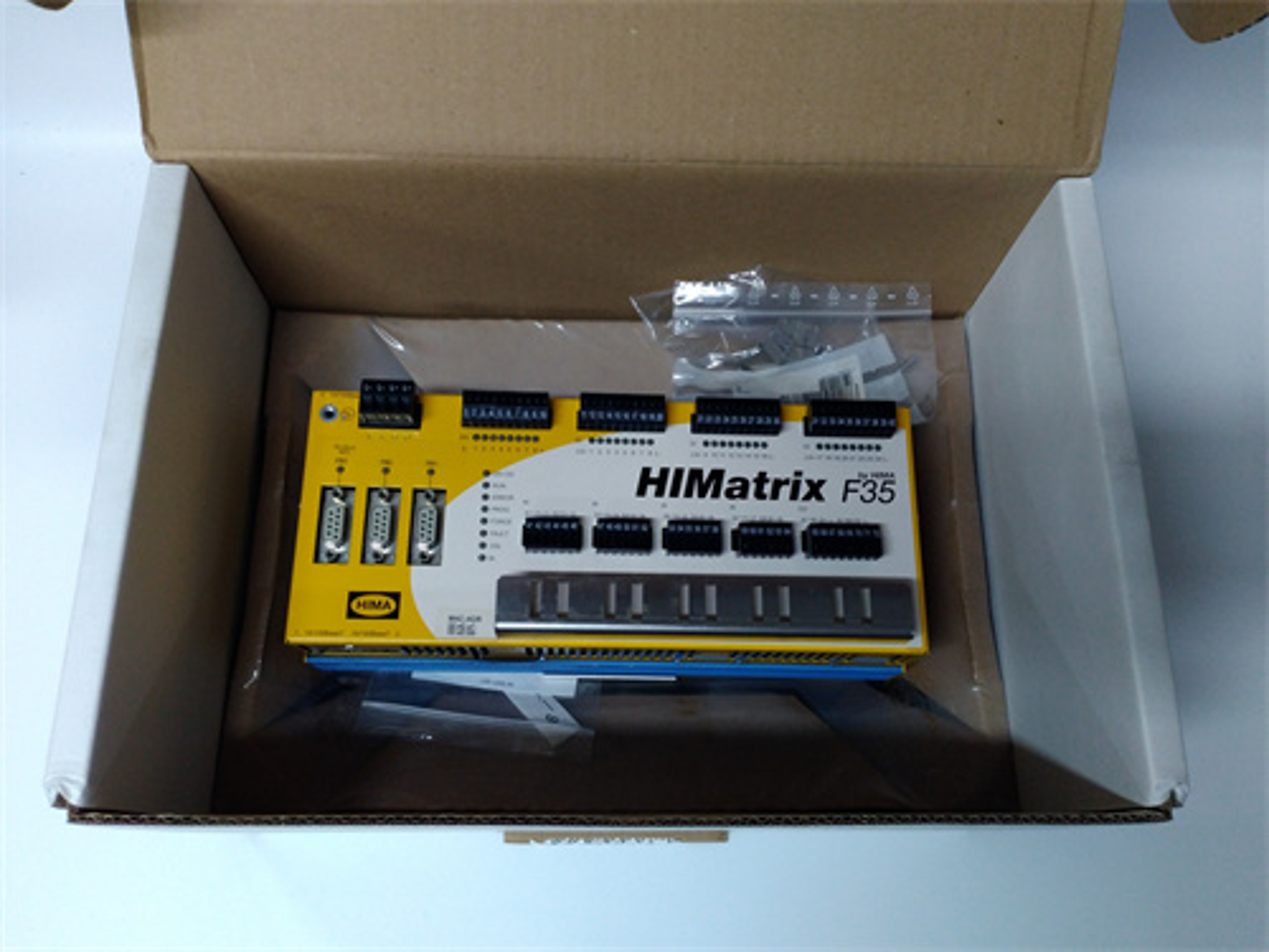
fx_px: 990
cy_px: 476
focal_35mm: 27
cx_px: 634
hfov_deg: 65.3
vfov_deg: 51.4
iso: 246
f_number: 2
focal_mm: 3.79
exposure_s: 1/33
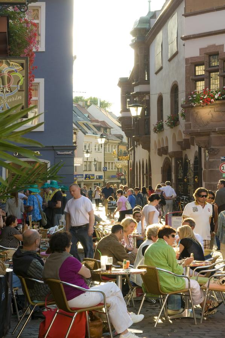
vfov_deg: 26.0
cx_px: 112
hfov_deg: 17.5
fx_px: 733
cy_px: 169
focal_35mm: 78
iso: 250
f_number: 11
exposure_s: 1/60
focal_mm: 52
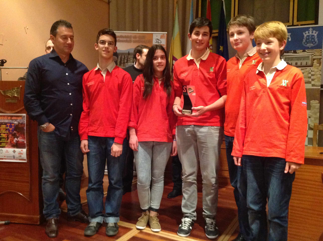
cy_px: 120
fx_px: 326
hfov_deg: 52.7
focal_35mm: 35
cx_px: 162
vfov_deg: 40.6
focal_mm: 4.28
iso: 640
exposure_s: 1/15
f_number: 2.4
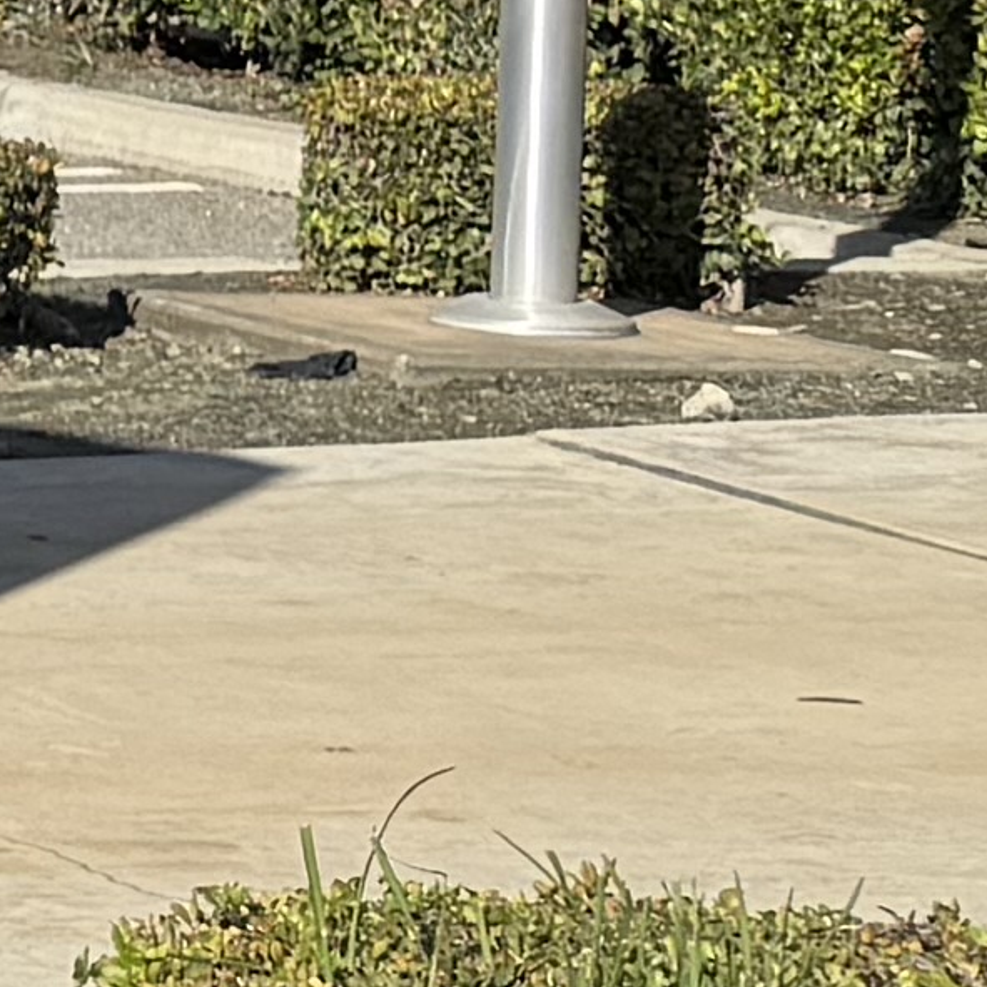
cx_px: -3220
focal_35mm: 205
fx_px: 6613
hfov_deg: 6.5
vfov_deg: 8.4
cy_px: -282
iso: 80
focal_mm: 6.76
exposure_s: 1/4167
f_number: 1.78
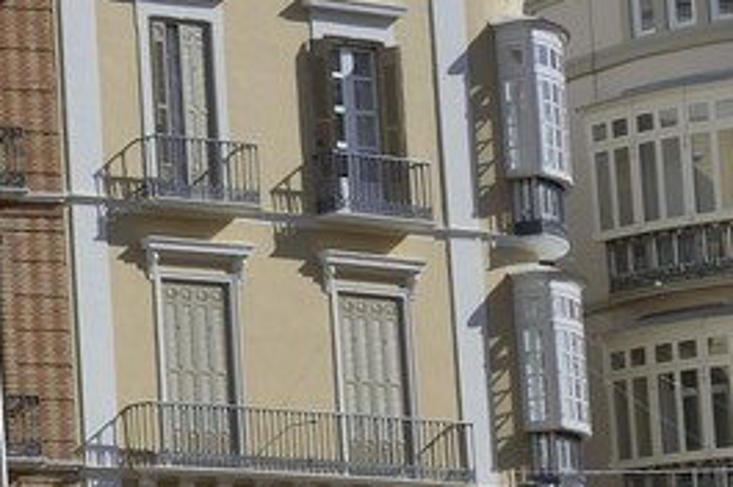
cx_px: -1339
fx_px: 3925
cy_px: 338
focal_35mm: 193
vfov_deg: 7.1
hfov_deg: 9.0
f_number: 11
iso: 200
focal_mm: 32
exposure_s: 1/250
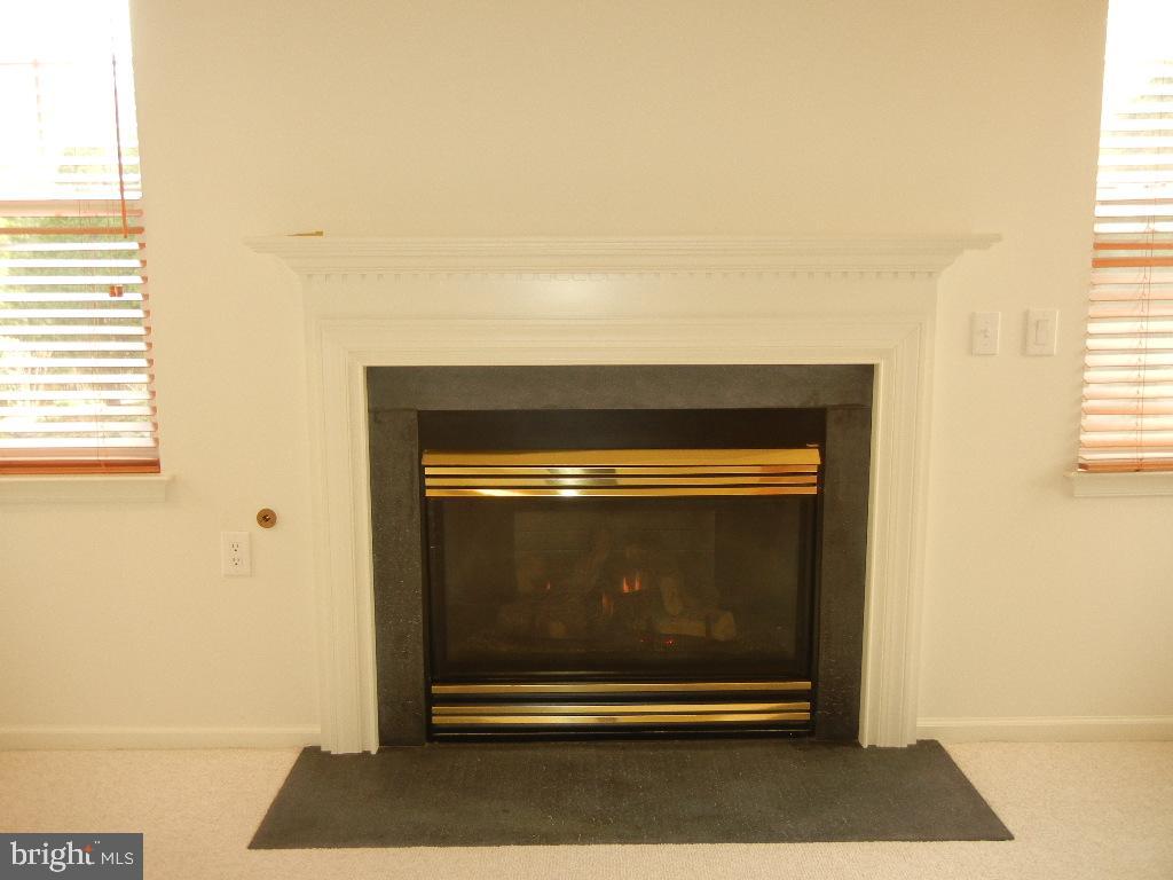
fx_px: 1017
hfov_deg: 60.0
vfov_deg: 46.8
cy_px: 440
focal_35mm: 30
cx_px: 586
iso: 200
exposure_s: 1/30
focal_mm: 5.4
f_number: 3.5
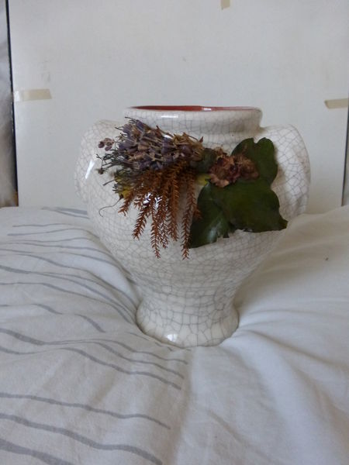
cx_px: 174
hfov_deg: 54.9
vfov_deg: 69.4
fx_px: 336
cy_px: 232
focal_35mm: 25
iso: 800
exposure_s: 1/40
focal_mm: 4.3
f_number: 3.3
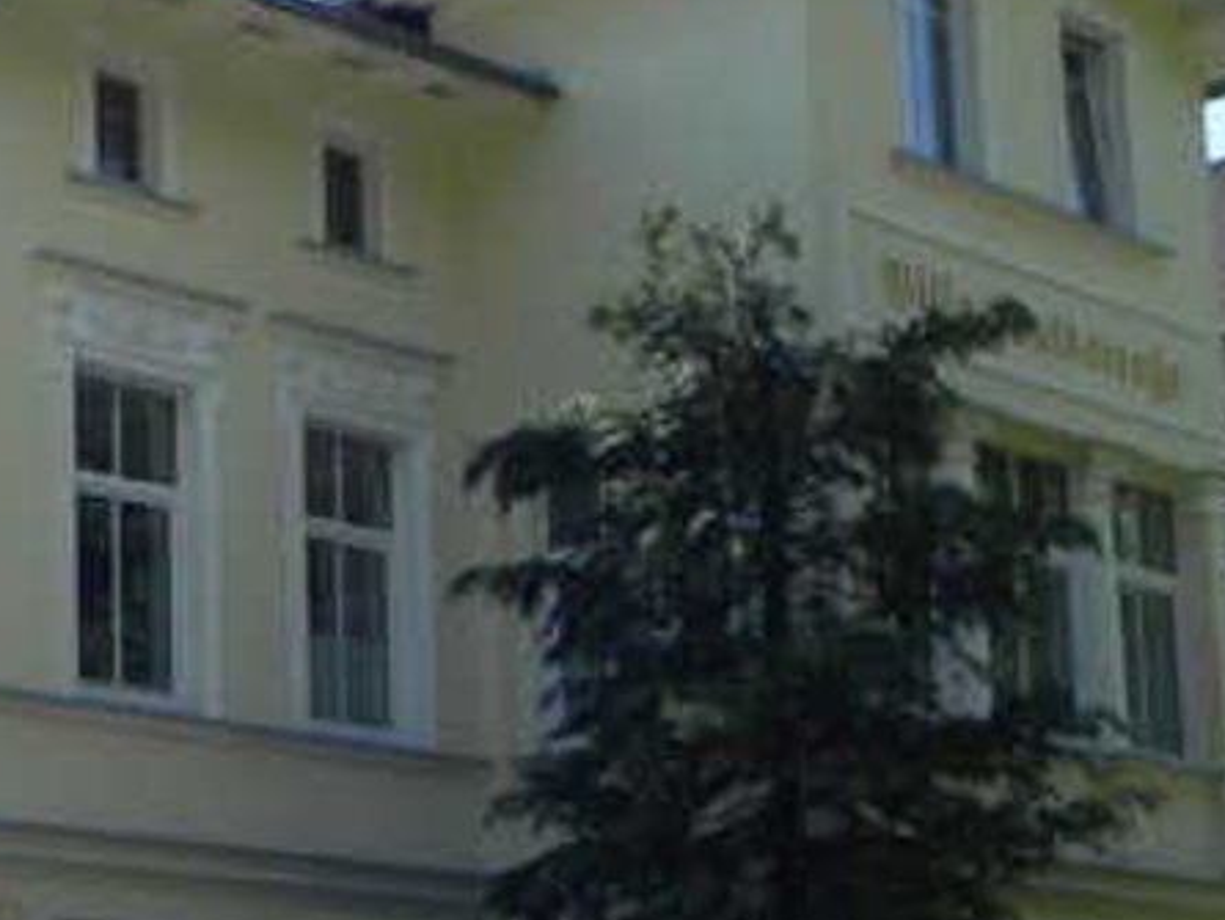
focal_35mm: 89
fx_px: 3150
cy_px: 678
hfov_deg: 21.3
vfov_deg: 16.5
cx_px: 22
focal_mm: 5.9
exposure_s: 1/248
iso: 160
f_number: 6.3
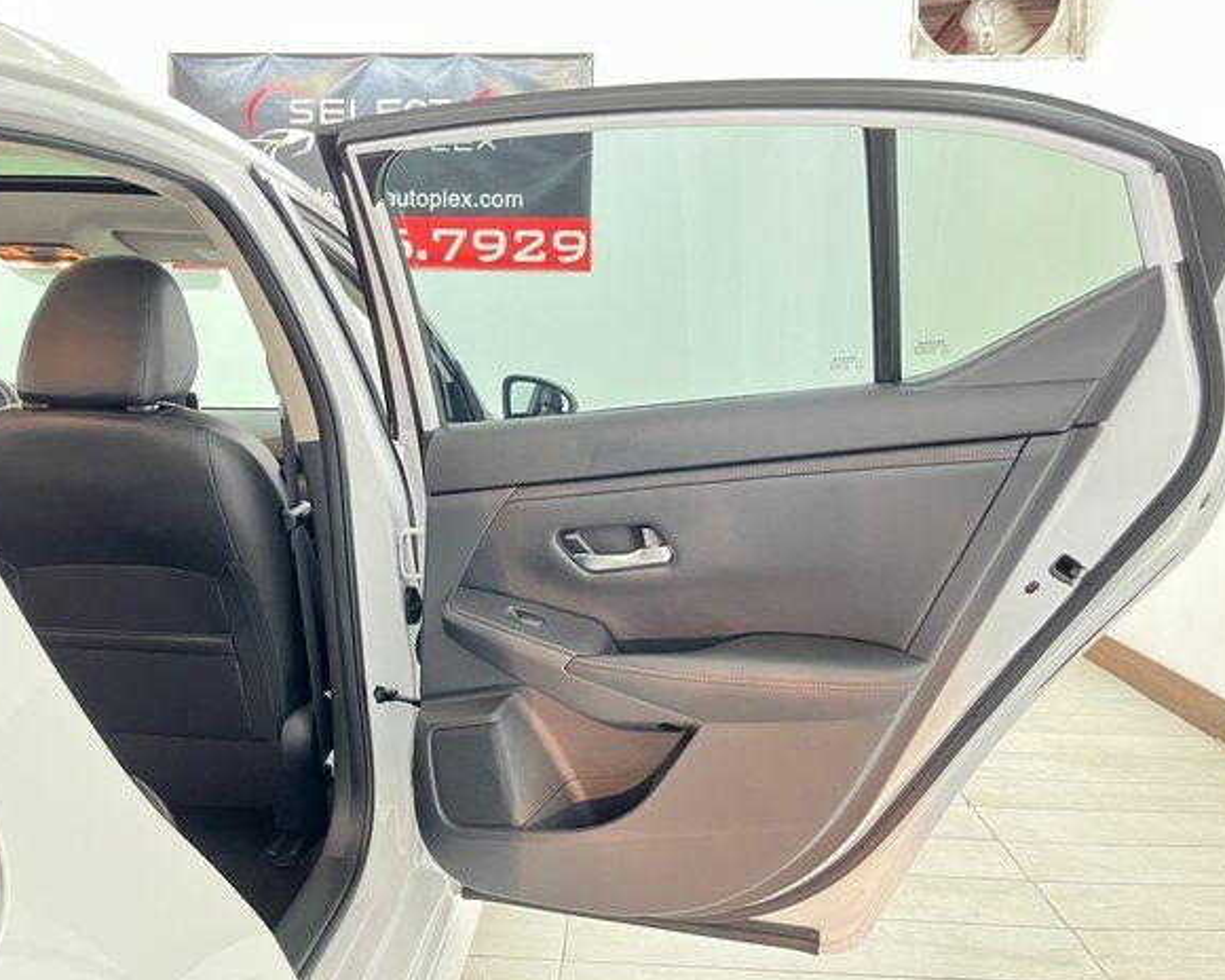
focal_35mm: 28
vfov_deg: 51.5
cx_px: 577
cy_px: 479
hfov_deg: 62.2
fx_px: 1015
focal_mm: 5.1
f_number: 1.6
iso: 500
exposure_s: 1/40
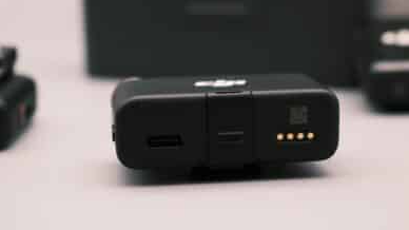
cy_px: 135
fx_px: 857
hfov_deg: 26.9
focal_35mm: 79
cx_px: 204
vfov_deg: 15.3
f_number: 4.8
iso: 640
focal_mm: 50
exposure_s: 1/150
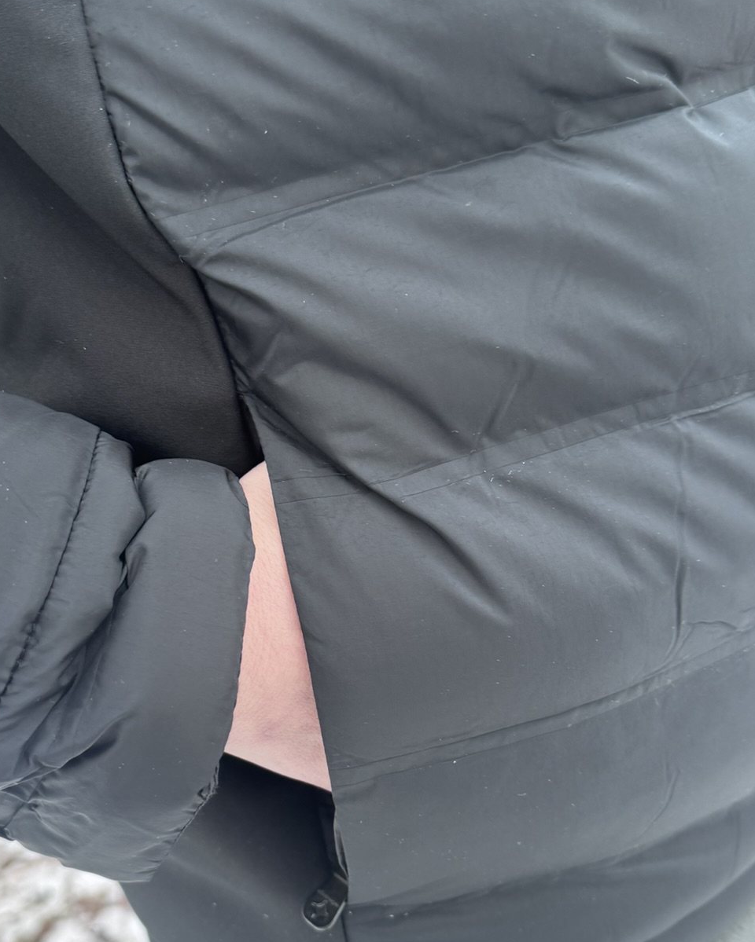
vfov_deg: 45.5
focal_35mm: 40
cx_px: 331
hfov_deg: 37.3
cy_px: 580
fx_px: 1117
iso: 100
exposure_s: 1/155
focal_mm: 6.76
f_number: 1.78
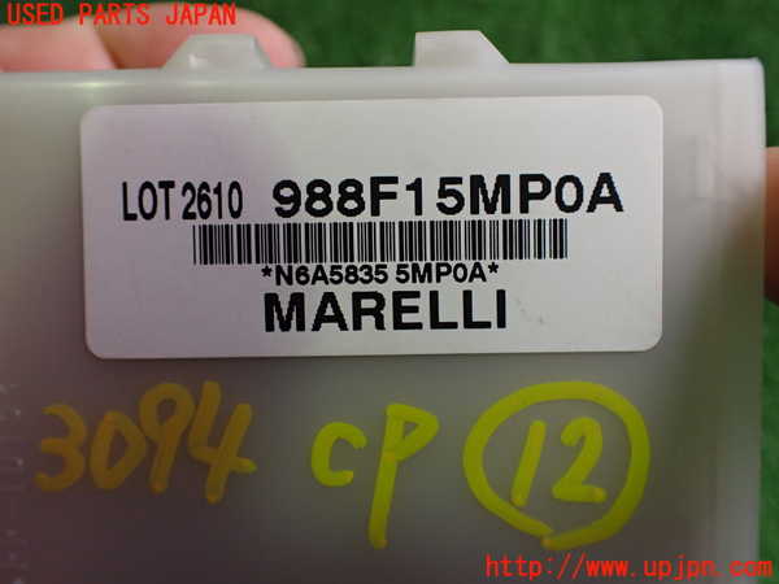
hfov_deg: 60.0
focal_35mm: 30
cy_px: 292
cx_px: 390
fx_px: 675
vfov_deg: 46.8
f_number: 2.3
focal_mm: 5.4
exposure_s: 1/125
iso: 320
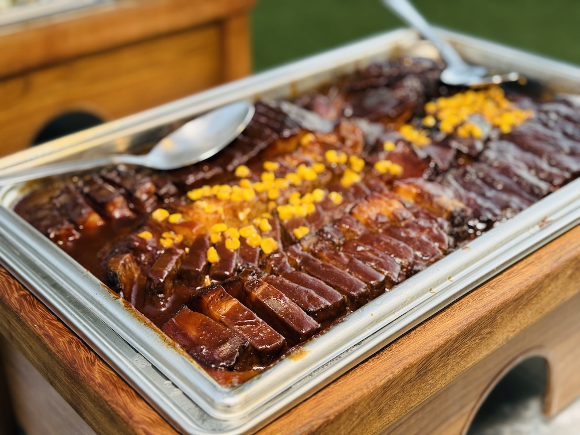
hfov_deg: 39.7
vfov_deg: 30.3
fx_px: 804
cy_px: 218
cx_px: 290
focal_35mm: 48
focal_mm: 6.76
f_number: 1.78
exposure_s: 1/79
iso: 100
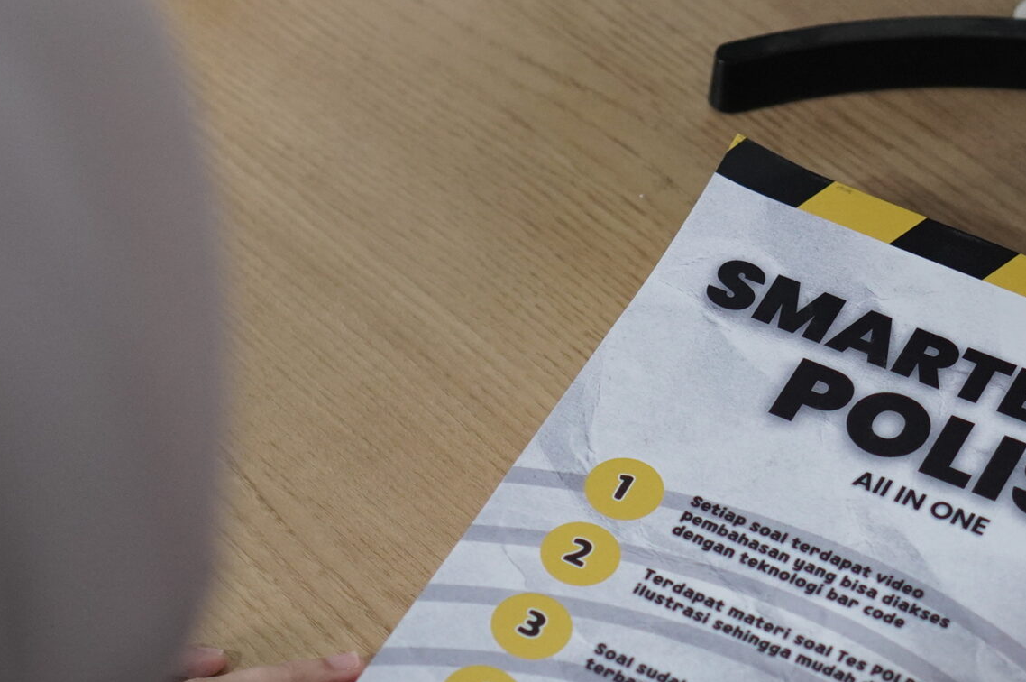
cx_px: 636
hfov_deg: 17.3
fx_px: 3363
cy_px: 659
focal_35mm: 118
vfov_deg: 11.5
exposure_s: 1/125
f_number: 2.2
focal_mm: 35
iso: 1250
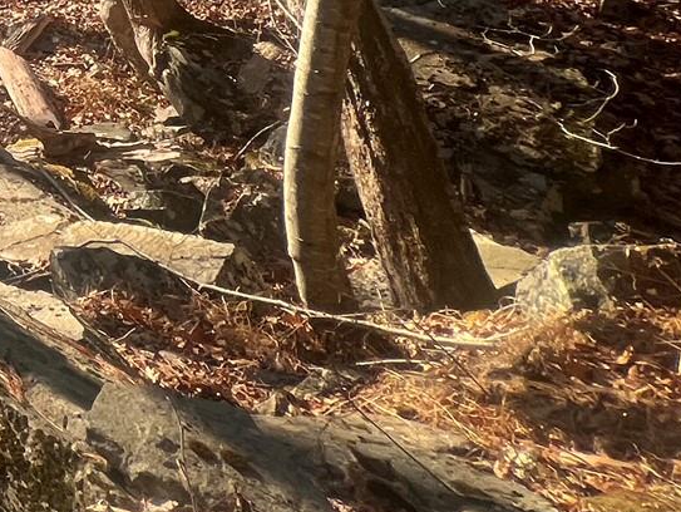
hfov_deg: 21.4
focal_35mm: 49
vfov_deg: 21.6
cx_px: -589
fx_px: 965
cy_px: -363
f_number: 1.8
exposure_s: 1/347
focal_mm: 1.57
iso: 32
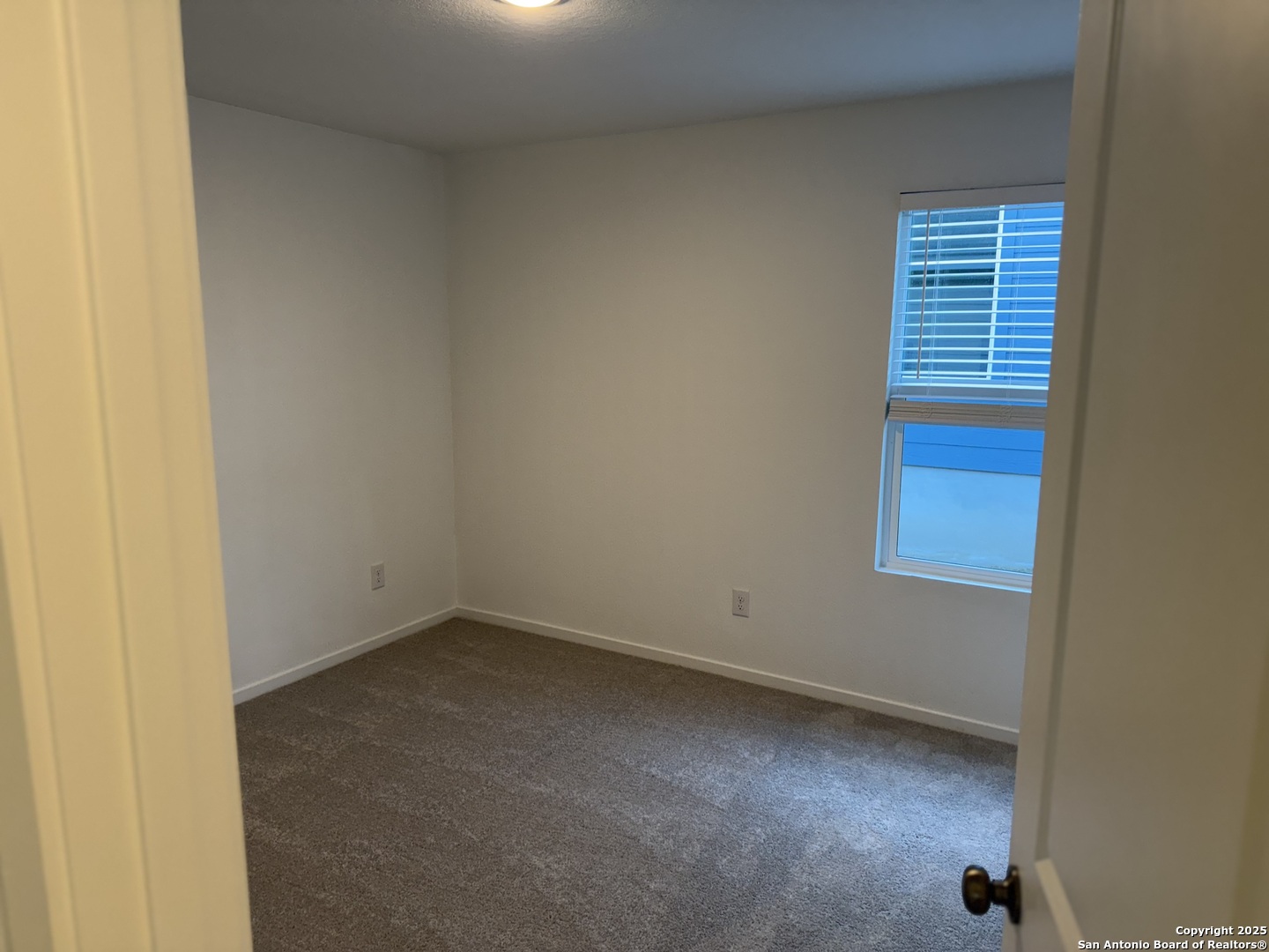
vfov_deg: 56.8
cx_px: 634
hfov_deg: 71.6
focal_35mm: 24
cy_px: 476
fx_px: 880
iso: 160
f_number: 1.78
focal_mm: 6.76
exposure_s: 1/120
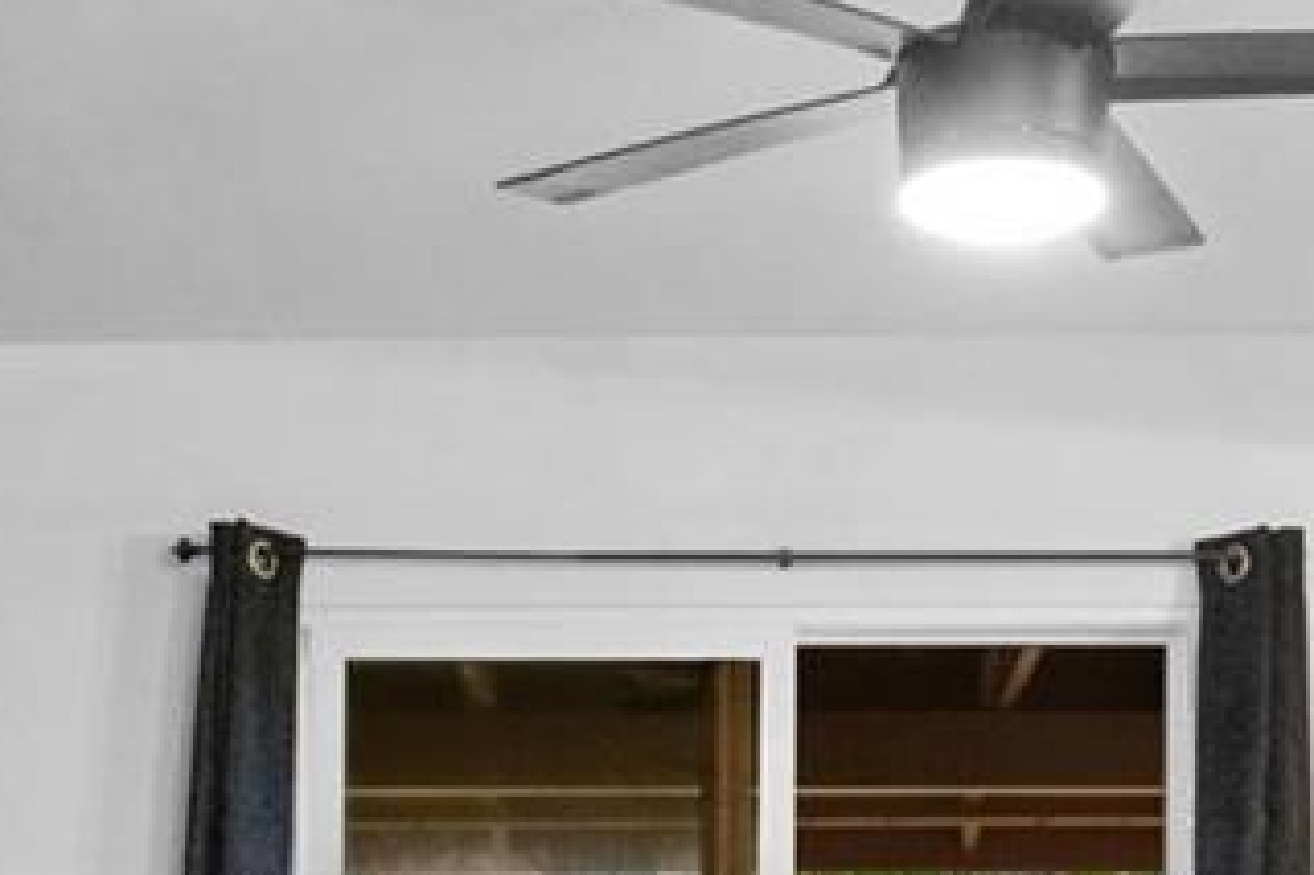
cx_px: 727
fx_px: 2918
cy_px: 1319
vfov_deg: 15.7
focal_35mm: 80
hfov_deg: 25.4
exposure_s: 1/15
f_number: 8
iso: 1000
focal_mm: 16
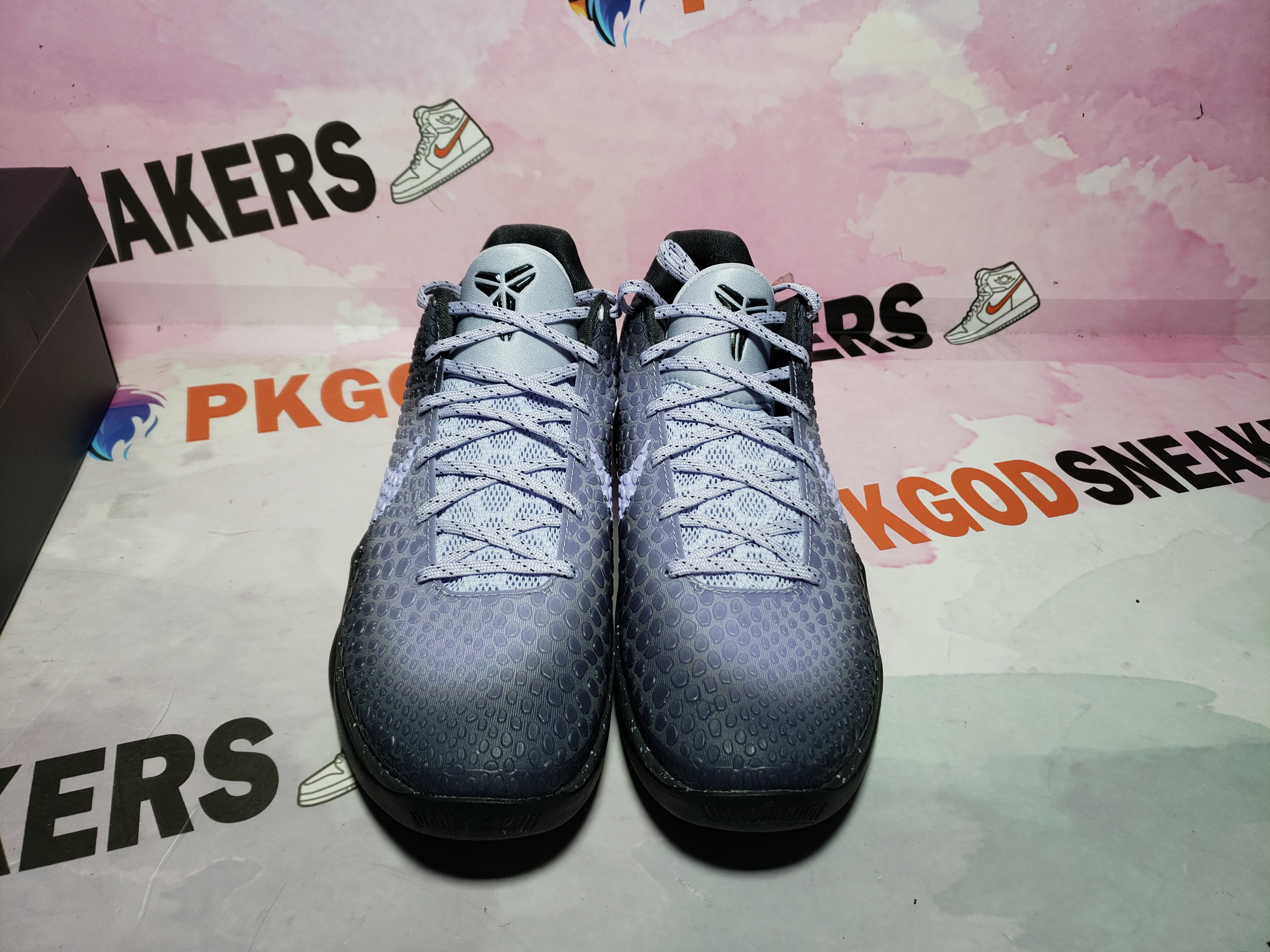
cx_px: 635
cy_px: 476
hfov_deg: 67.3
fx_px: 954
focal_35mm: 26
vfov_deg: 53.1
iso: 50
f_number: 1.5
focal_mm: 4.3
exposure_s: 1/575
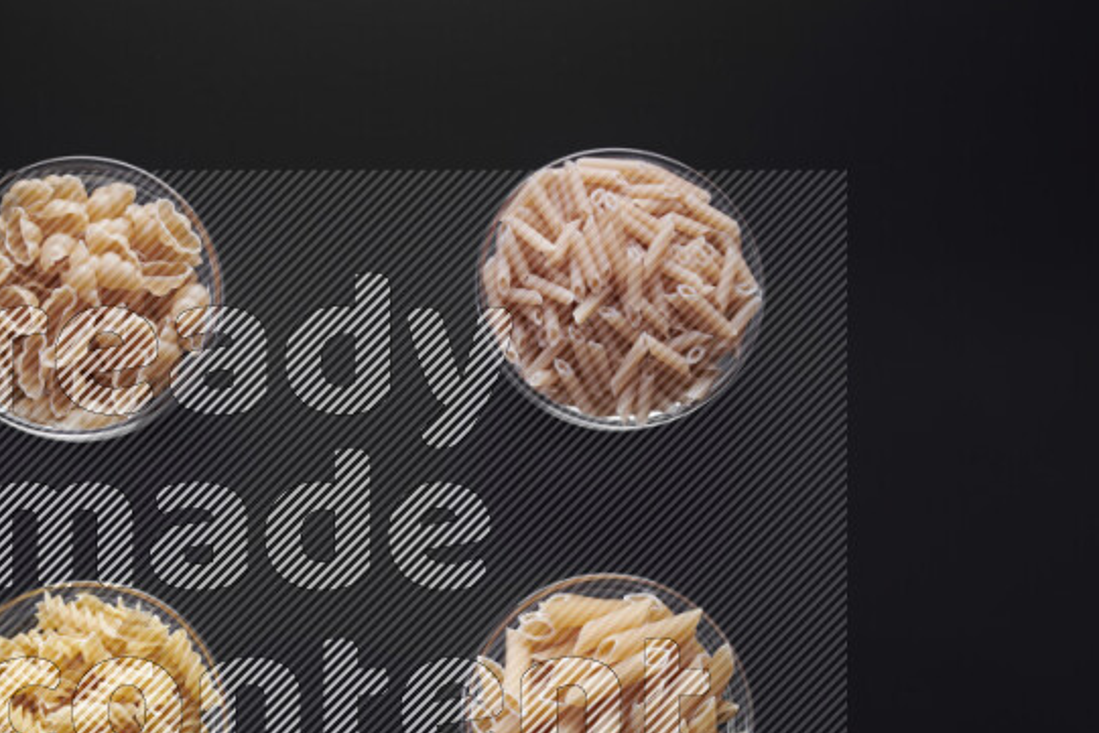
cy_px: 520
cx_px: 339
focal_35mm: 74
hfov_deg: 27.1
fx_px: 2260
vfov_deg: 18.4
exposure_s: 1/100
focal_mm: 50
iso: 100
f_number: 8
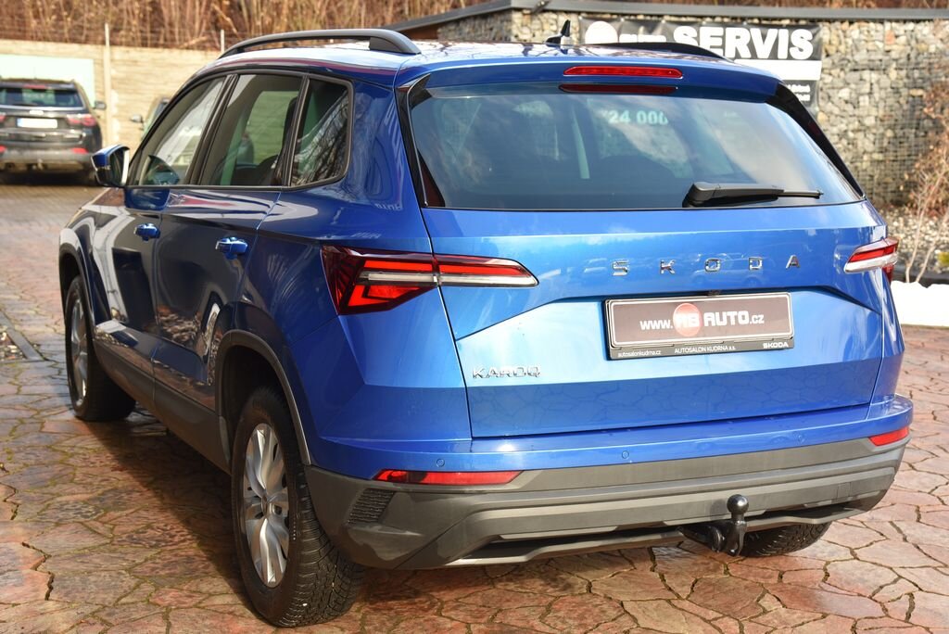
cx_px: 474
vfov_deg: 26.0
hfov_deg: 38.2
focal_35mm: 52
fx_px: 1371
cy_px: 317
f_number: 5.6
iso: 500
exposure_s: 1/125
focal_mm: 52
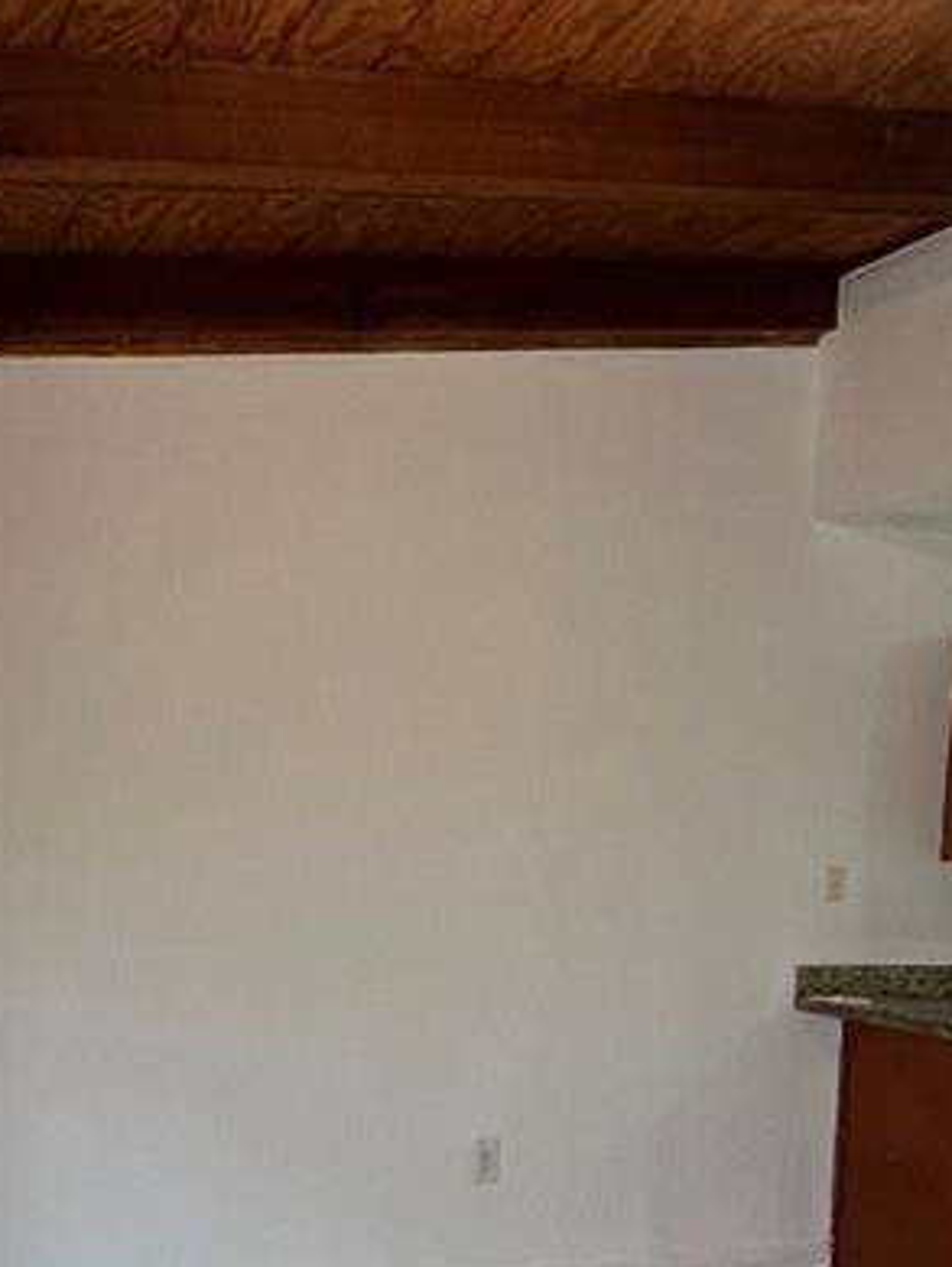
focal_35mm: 40
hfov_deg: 35.9
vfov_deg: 44.8
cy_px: 984
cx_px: 400
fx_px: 1465
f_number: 1.8
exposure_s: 1/60
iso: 200
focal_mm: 1.57
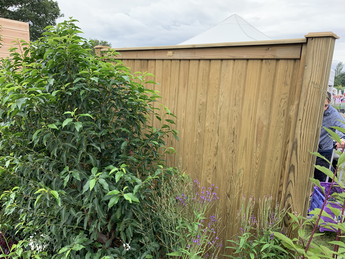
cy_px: 130
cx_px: 172
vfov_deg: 53.1
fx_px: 259
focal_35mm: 26
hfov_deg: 67.3
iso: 25
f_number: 1.8
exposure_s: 1/413
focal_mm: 4.25
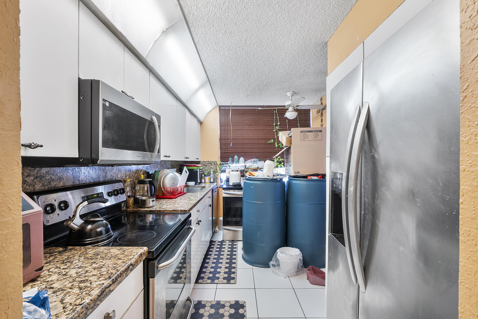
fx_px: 199
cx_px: 239
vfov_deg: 77.4
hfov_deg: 100.4
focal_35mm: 15
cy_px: 160
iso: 800
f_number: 7.1
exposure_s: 1/13
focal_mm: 10
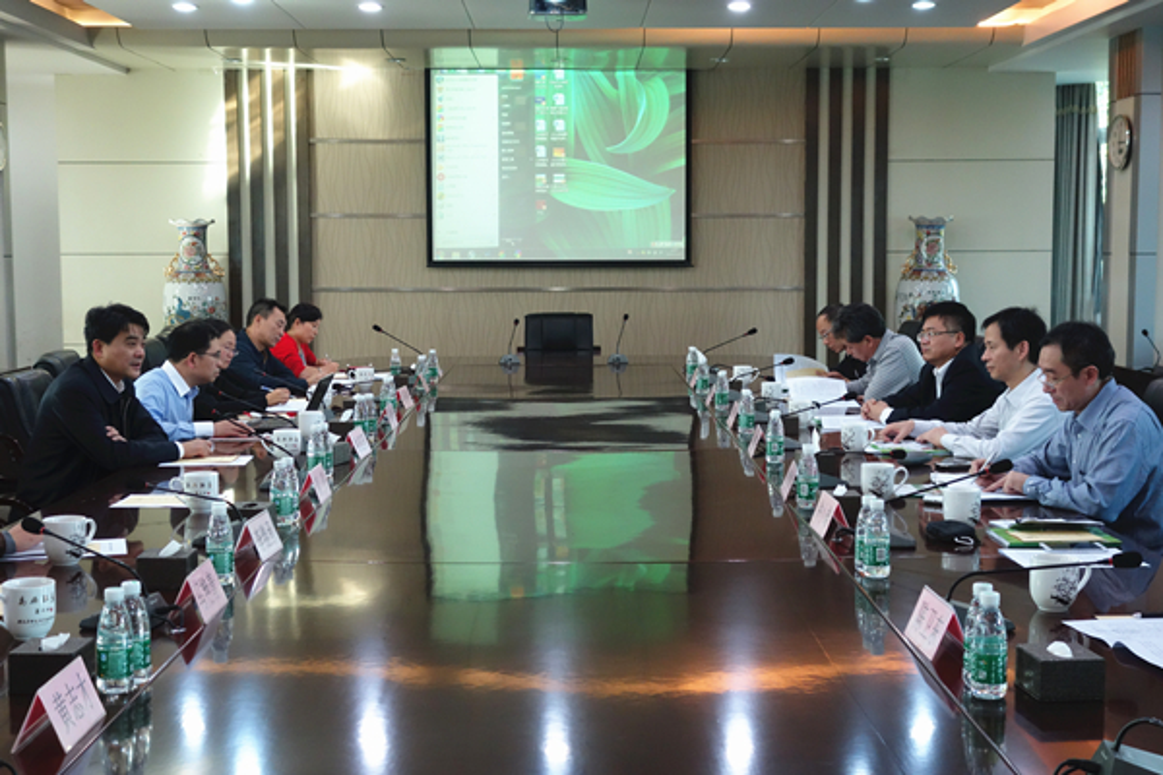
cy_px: 388
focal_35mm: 49
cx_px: 582
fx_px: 1583
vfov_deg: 27.5
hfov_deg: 40.3
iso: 800
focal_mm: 18.02
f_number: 3.2
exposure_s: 1/40
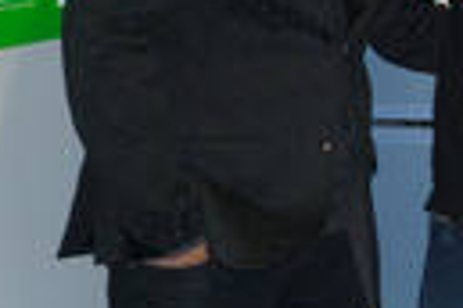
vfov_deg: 13.9
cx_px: 700
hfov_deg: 18.4
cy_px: 88
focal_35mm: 98
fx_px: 1260
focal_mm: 5.2
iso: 200
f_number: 3.3
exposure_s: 1/30
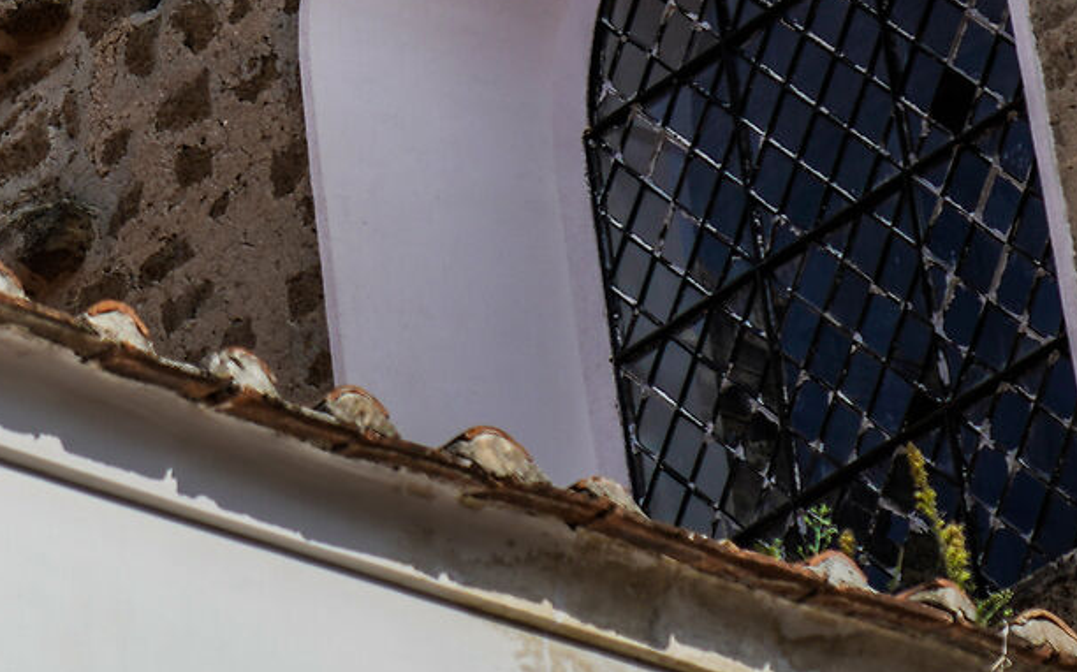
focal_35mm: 272
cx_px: -869
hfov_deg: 7.5
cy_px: -573
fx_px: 7981
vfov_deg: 4.8
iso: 100
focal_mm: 68
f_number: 4
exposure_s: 1/1250
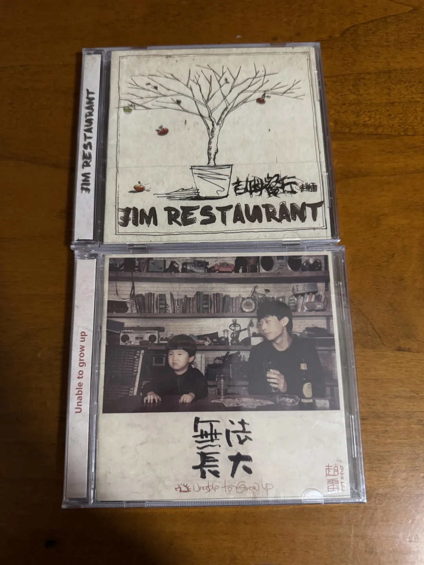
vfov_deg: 71.6
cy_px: 282
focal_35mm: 24
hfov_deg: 56.8
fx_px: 392
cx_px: 212
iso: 640
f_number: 1.78
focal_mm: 6.76
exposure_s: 1/50
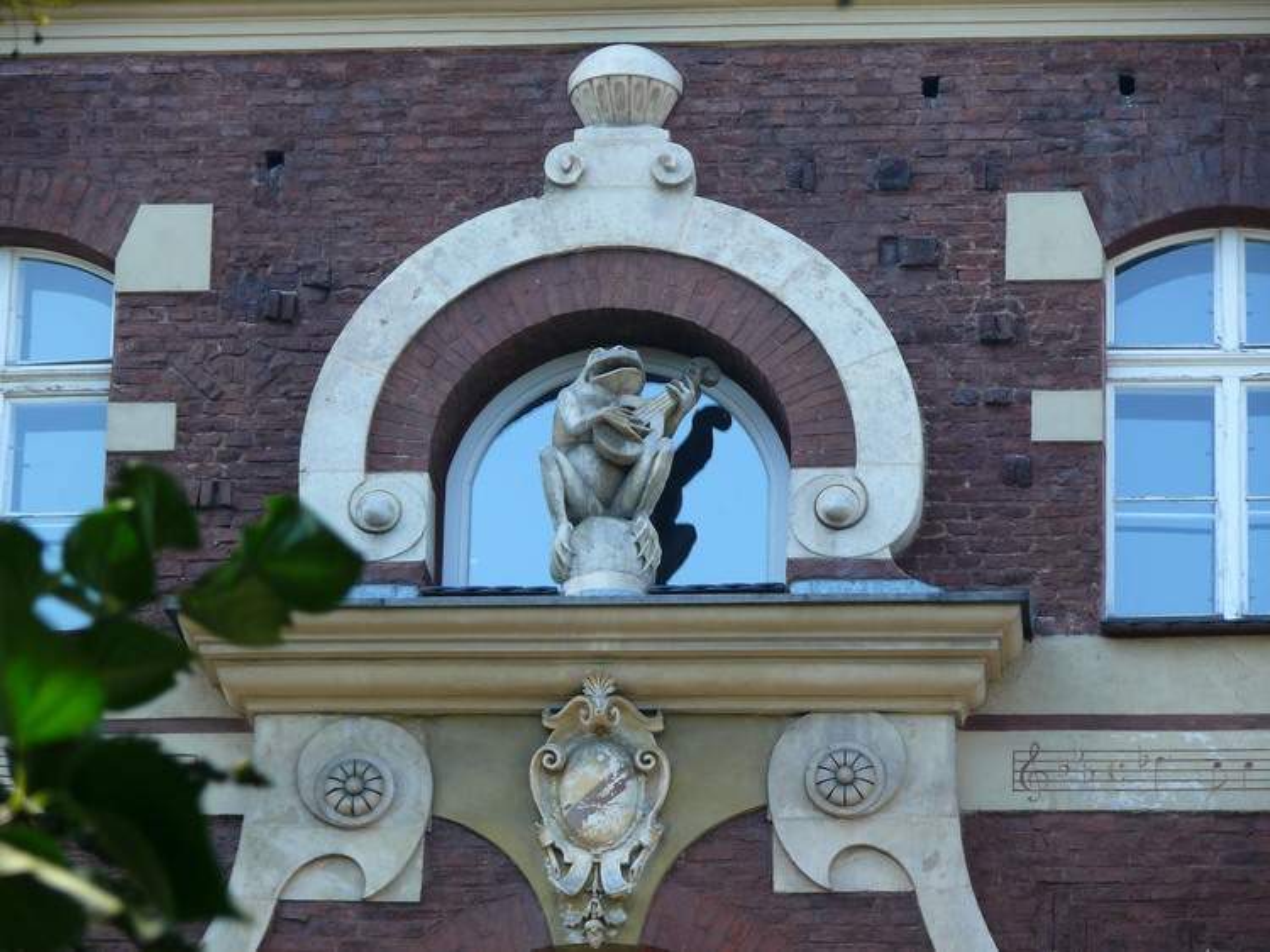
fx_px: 6895
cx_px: 635
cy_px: 476
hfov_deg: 10.5
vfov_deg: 7.9
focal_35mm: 188
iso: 100
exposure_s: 1/100
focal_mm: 39.8
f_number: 3.6
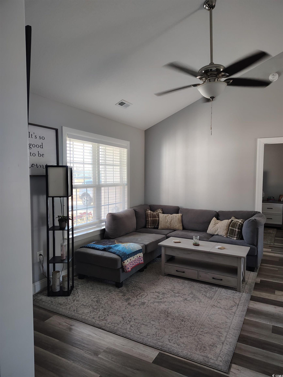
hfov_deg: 56.9
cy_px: 188
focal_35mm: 24
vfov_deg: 71.5
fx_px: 261
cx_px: 142
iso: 766
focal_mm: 5.56
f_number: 1.8
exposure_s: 1/60
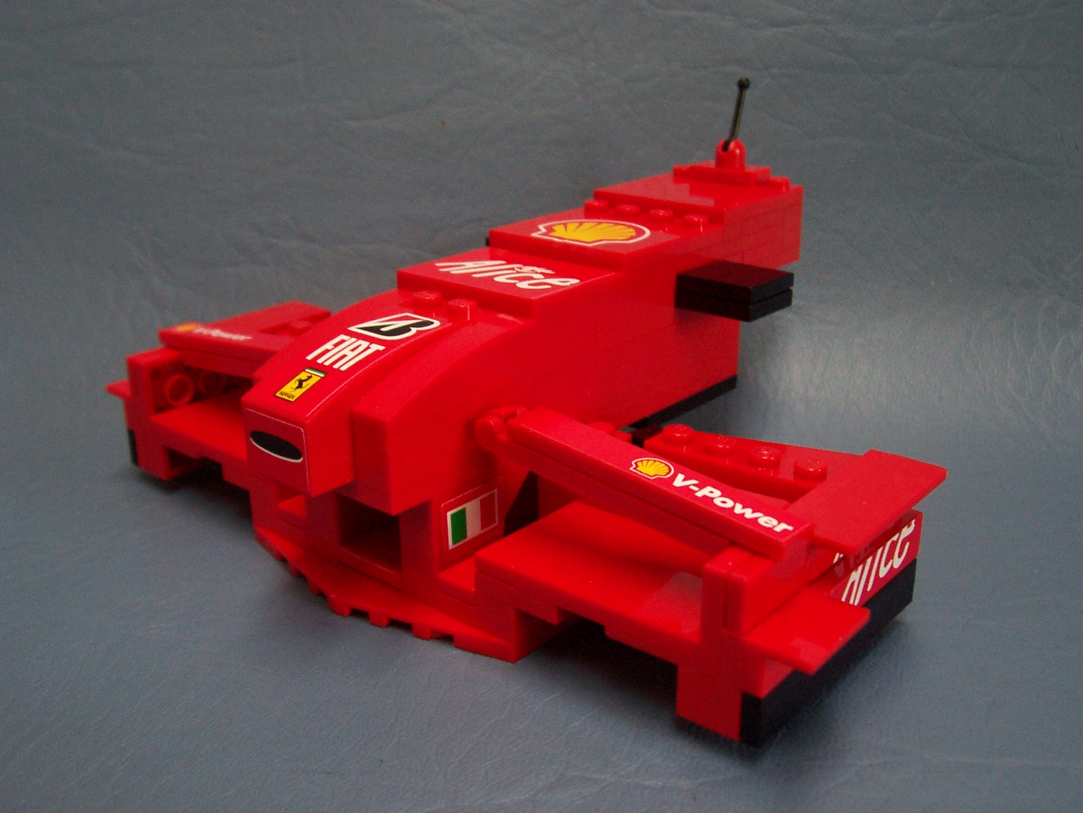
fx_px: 1158
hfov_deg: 50.1
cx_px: 542
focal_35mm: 37
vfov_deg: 38.7
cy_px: 406
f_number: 2.8
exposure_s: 1/30
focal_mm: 5.6
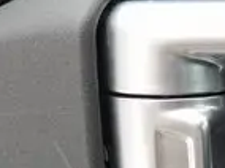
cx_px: 426
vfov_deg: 8.4
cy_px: 270
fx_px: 1116
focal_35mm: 172
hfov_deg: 10.7
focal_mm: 19
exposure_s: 1/60
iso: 640
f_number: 5
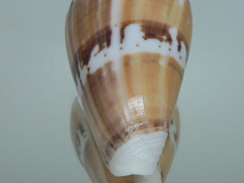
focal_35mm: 60
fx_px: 423
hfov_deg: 32.2
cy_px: 72
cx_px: 128
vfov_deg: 24.4
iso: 200
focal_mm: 4.6
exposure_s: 1/60
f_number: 2.8
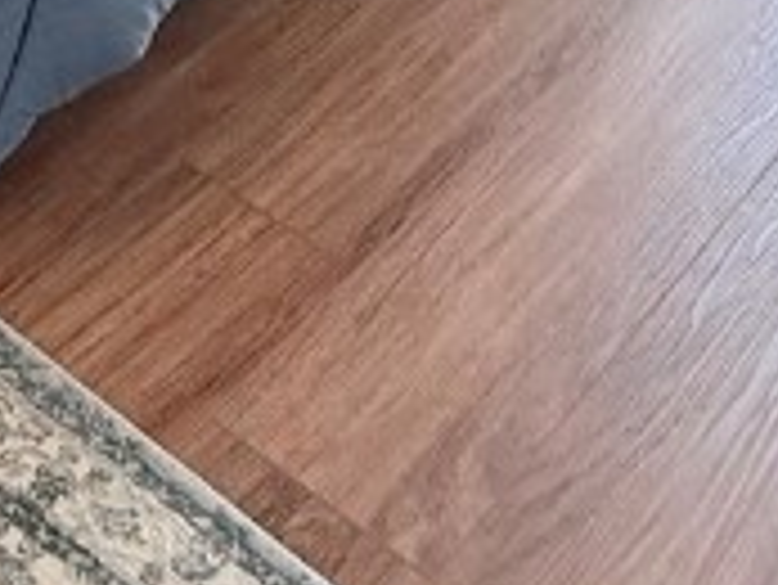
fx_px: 1867
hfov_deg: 22.3
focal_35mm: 83
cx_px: -72
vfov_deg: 12.1
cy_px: -1008
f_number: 2.2
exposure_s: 1/120
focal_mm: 2.22
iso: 125
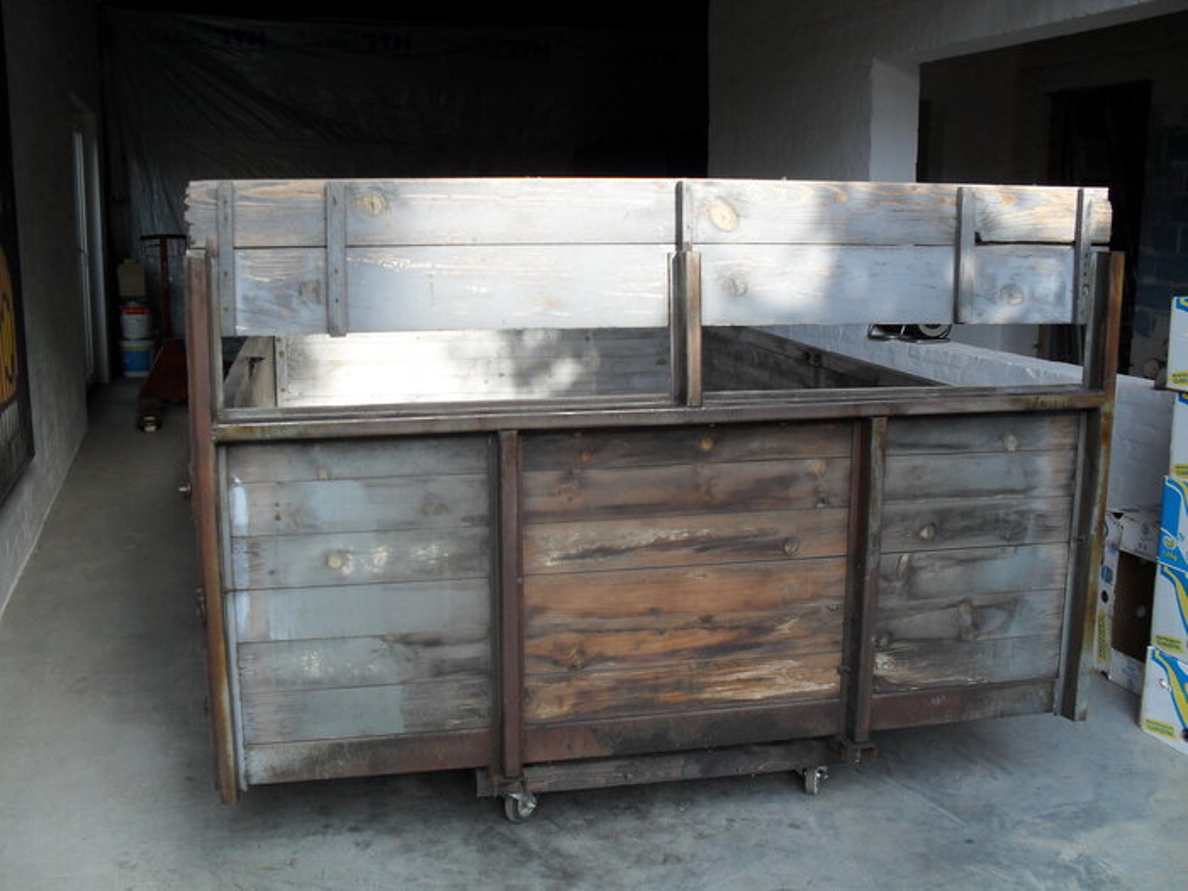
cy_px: 446
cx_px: 594
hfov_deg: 52.6
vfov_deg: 40.7
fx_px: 1201
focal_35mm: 35
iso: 100
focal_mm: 6.3
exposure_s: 1/125
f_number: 3.2
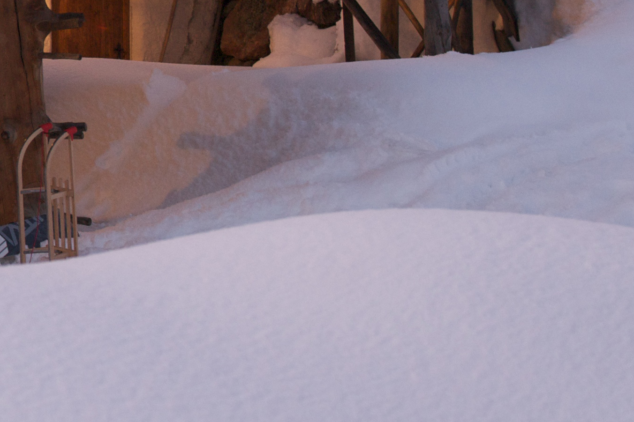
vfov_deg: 8.4
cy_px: -88
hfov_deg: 12.0
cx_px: -410
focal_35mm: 161
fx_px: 2835
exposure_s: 1/20
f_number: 4
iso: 800
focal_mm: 36
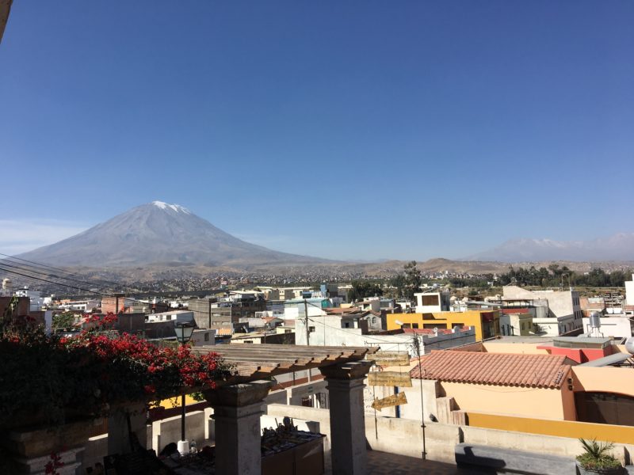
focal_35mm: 29
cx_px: 317
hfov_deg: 61.7
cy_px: 238
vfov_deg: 48.2
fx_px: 531
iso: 25
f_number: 2.2
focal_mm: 4.15
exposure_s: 1/2331
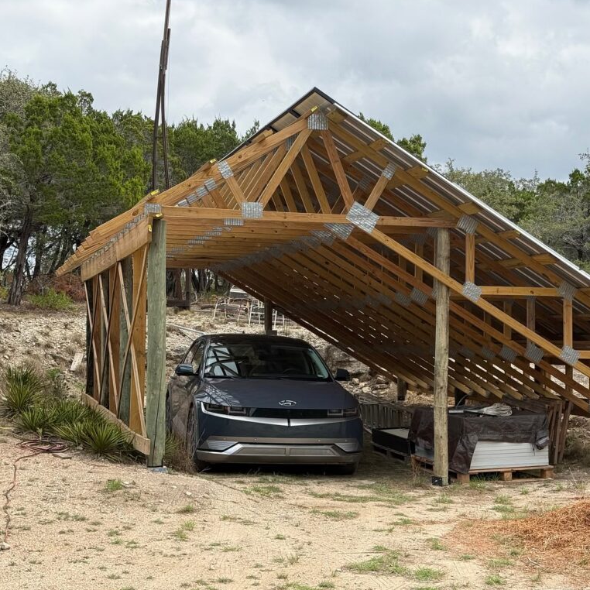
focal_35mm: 57
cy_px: 295
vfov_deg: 30.0
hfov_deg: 29.9
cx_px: 370
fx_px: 1099
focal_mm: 6.76
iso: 80
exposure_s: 1/2976
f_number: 1.78
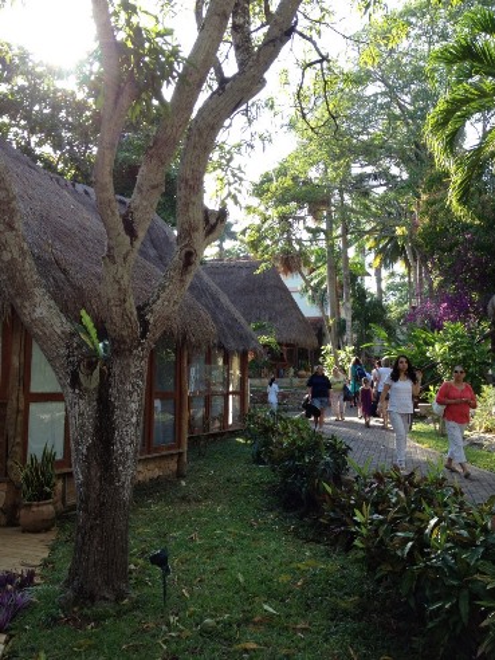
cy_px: 330
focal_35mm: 35
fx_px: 667
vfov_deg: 52.6
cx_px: 248
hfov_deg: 40.7
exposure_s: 1/213
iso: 50
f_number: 2.4
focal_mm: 4.28
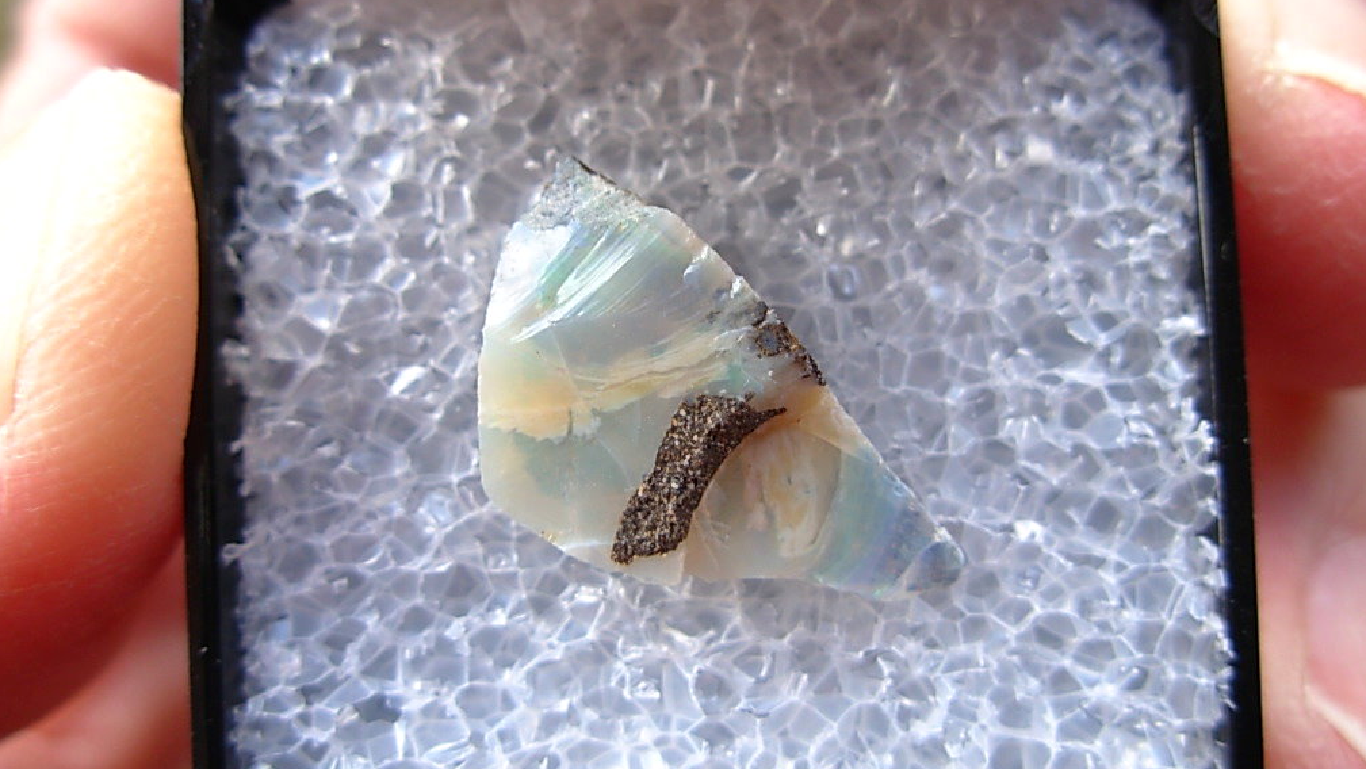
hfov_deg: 48.3
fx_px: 1522
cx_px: 688
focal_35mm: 42
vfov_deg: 28.4
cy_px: 371
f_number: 2.9
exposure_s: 1/144
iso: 50
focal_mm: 6.3
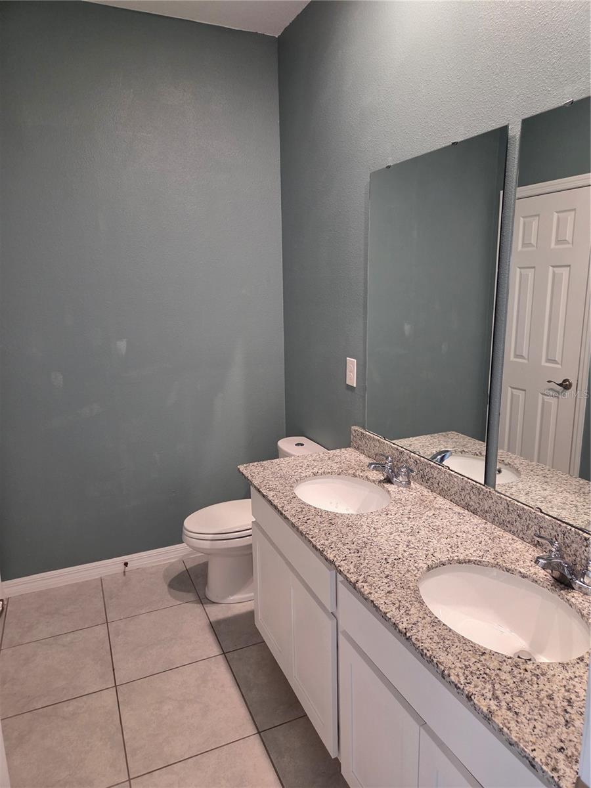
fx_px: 524
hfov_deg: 58.9
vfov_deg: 73.9
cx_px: 296
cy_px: 394
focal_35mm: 23
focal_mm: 5.4
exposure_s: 1/120
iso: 500
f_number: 1.8
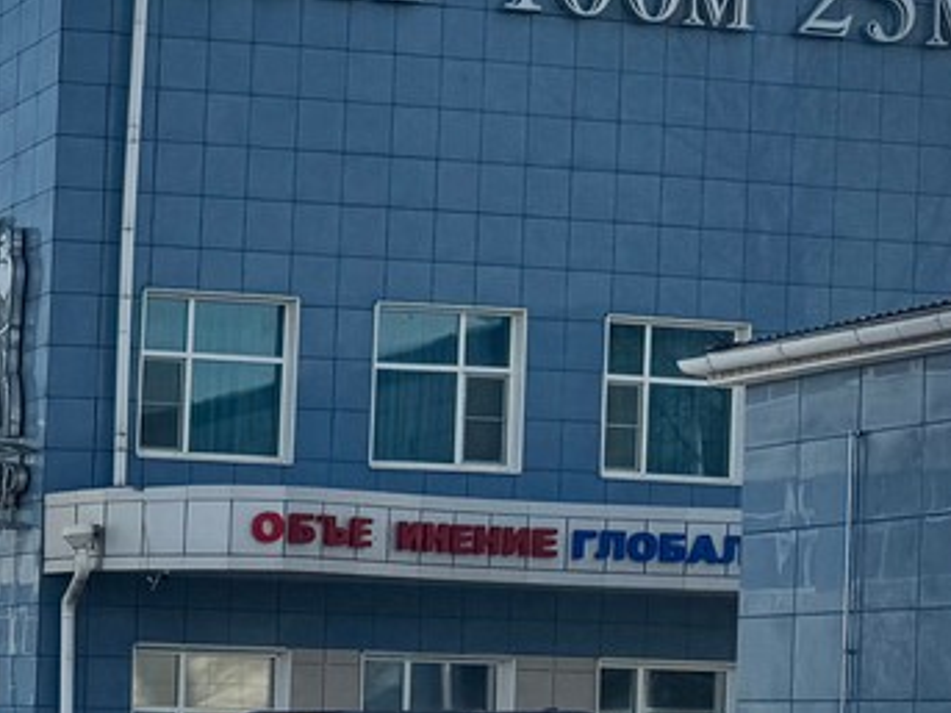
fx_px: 2691
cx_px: -527
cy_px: 744
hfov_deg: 17.7
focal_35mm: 98
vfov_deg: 14.8
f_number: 1.78
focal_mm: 6.76
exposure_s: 1/10417
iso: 80
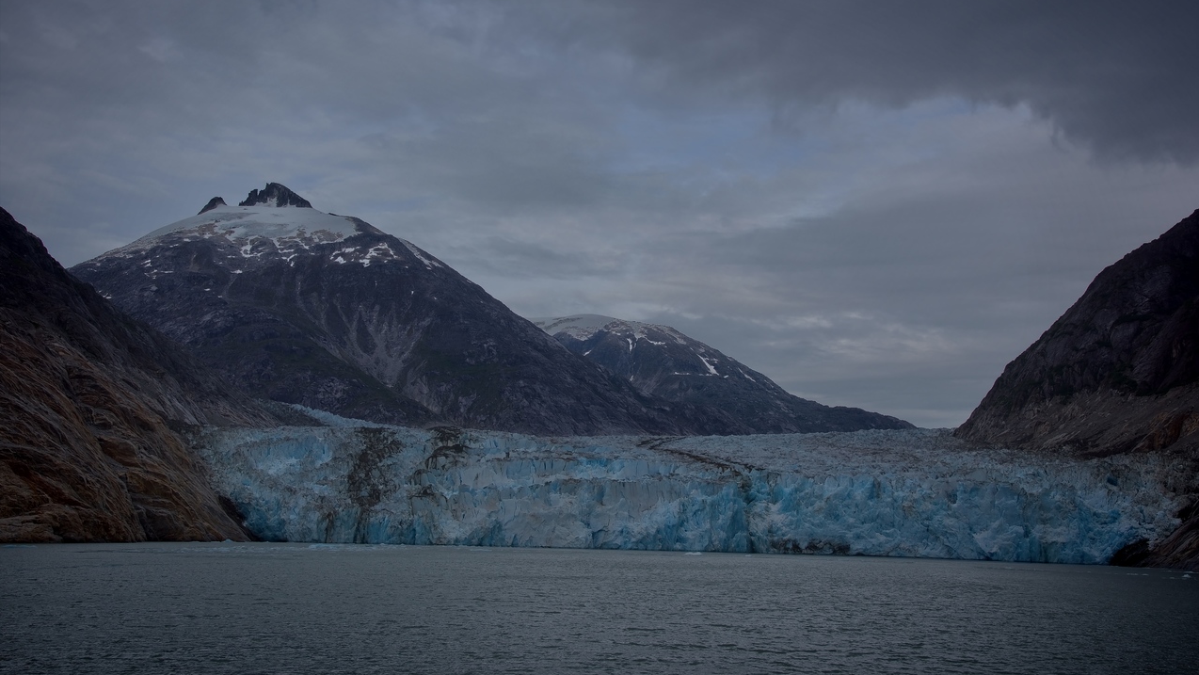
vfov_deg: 29.7
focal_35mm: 40
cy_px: 292
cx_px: 601
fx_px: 1272
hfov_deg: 50.5
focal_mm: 38
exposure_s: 1/250
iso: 100
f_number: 10
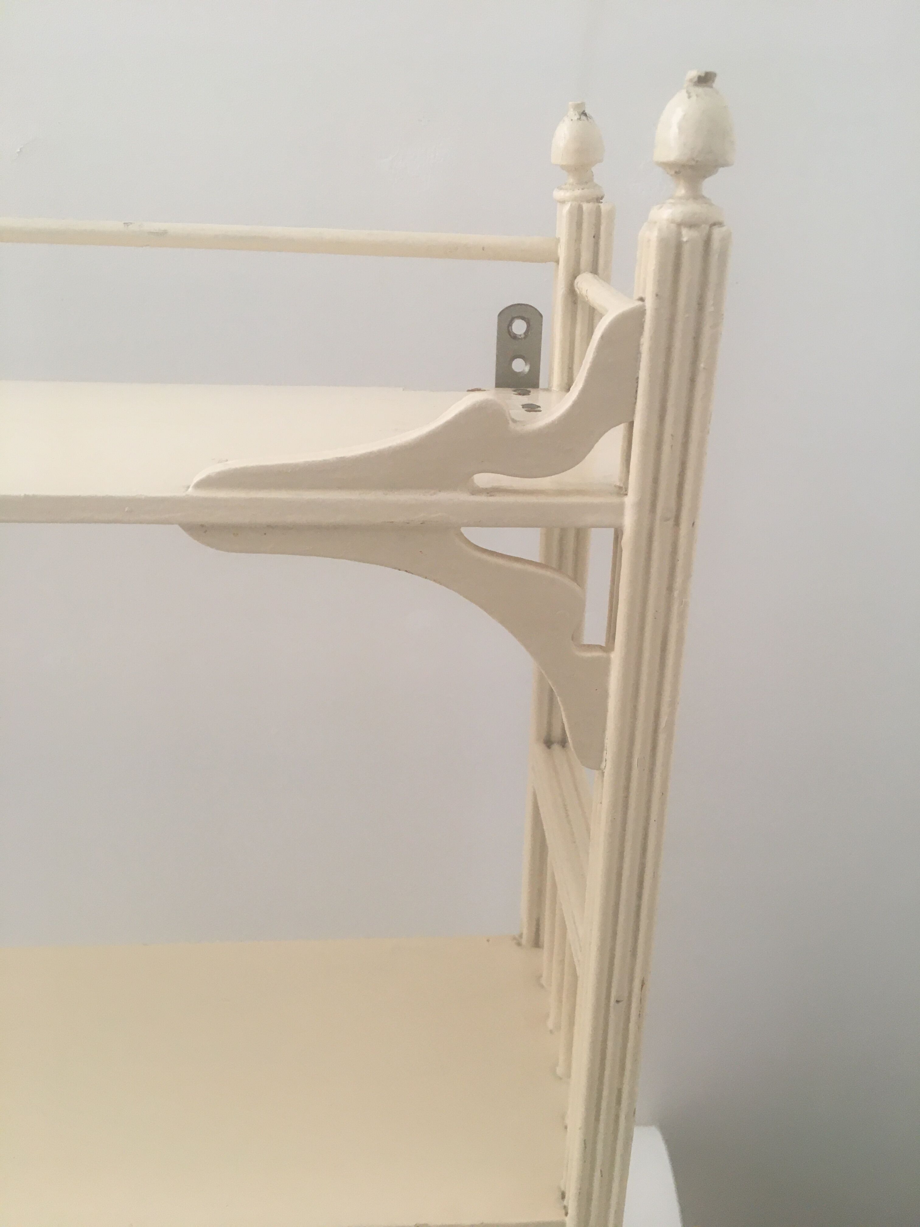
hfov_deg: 48.2
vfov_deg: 61.7
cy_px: 614
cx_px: 460
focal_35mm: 29
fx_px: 1028
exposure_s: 1/33
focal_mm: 4.15
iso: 100
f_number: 2.2
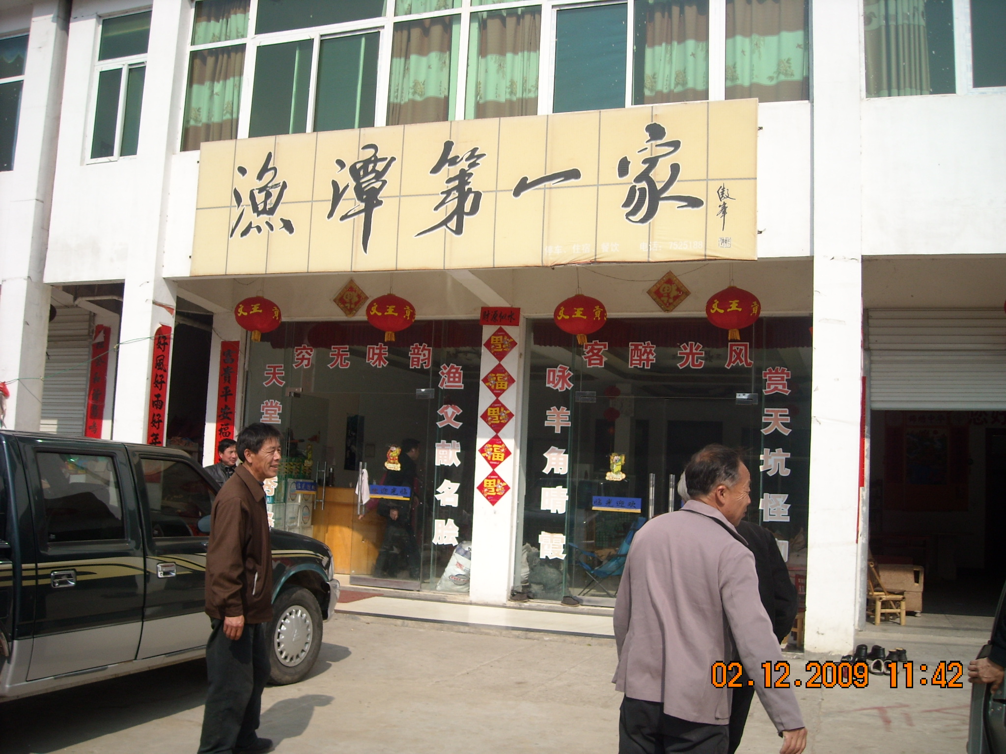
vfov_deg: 40.7
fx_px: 1017
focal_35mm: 35
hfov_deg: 52.6
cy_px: 377
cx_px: 503
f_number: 5.6
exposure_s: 1/337
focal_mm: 5.7
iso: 64
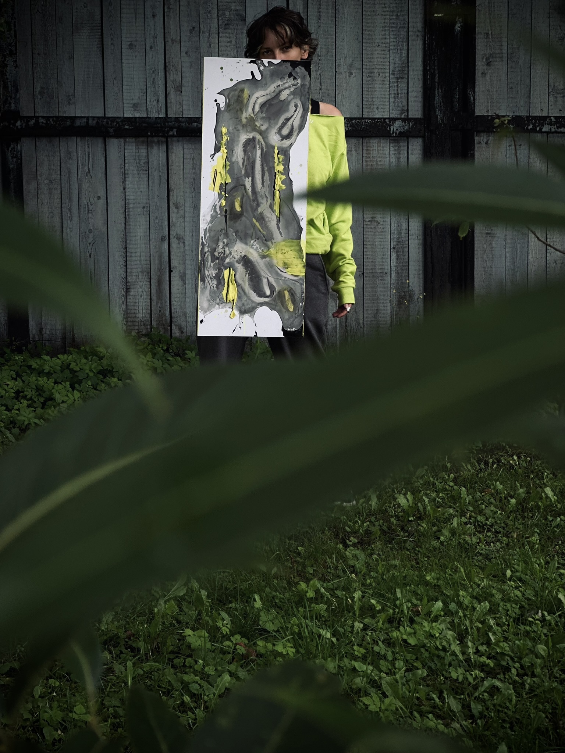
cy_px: 376
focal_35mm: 77
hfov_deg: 19.1
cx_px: 282
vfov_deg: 25.3
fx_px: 1676
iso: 20
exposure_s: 1/121
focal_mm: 9
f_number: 2.8
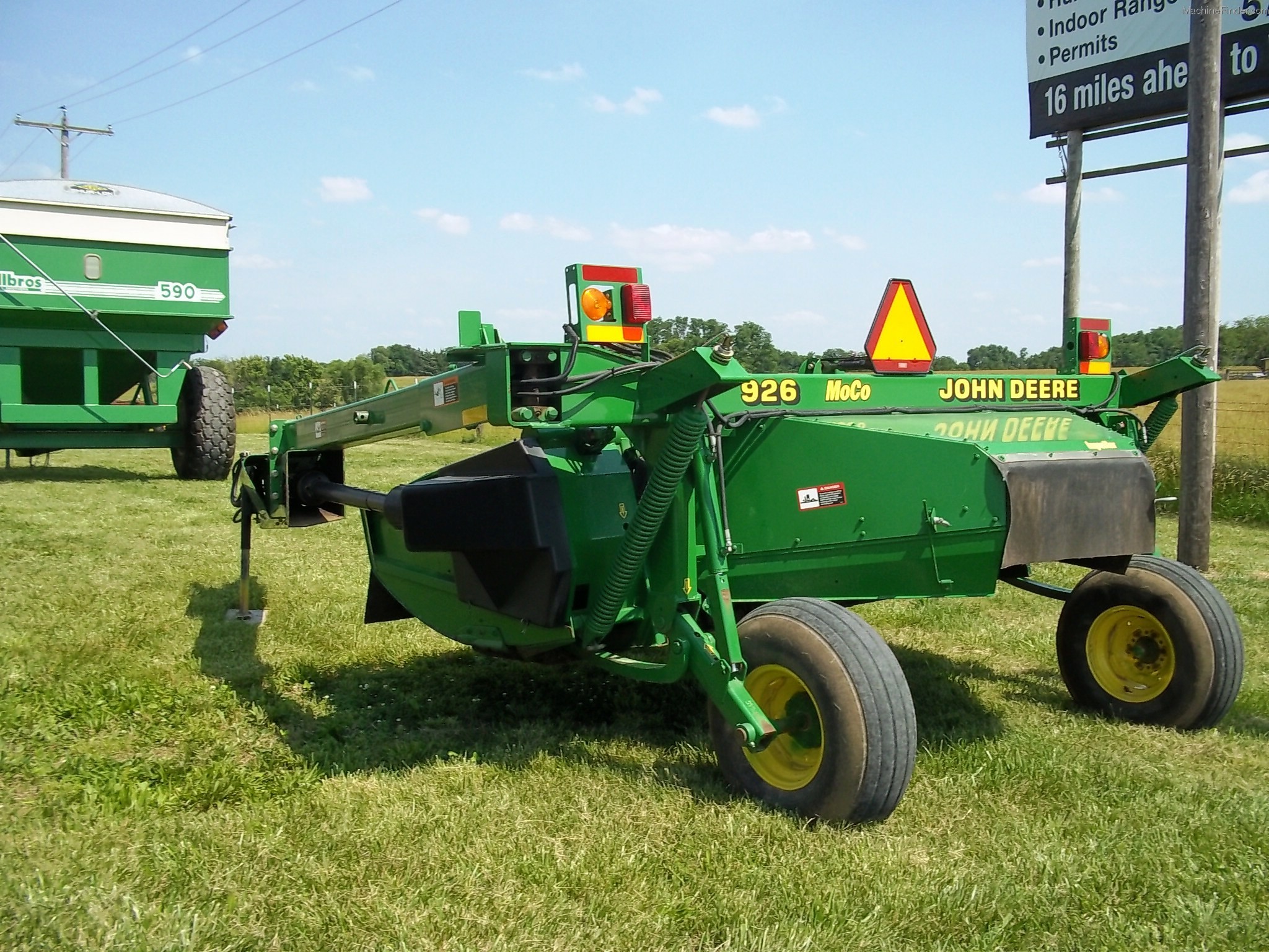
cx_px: 634
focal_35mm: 36
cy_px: 476
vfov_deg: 39.7
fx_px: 1320
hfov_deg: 51.4
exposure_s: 1/160
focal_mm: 6.5
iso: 80
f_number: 8
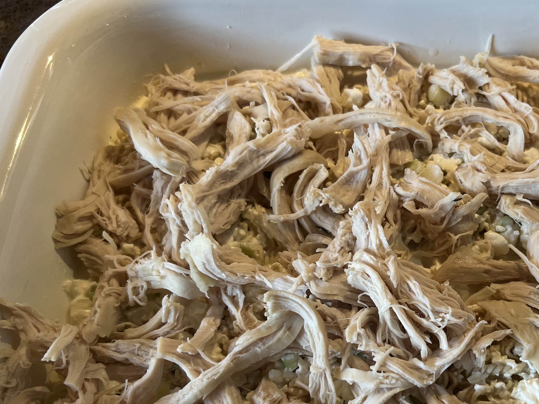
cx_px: 396
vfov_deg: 33.0
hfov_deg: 42.7
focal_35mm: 43
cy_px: 300
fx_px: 669
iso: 80
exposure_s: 1/60
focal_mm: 5.7
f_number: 1.5
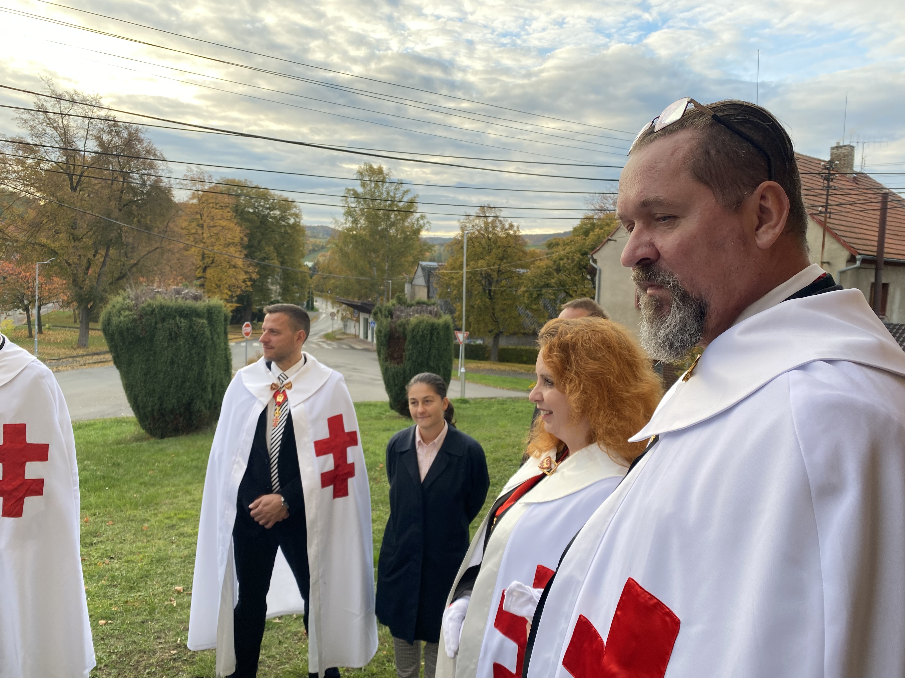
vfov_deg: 53.1
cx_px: 452
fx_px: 680
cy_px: 339
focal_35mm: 26
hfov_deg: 67.3
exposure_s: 1/165
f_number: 1.8
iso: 32
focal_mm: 4.25
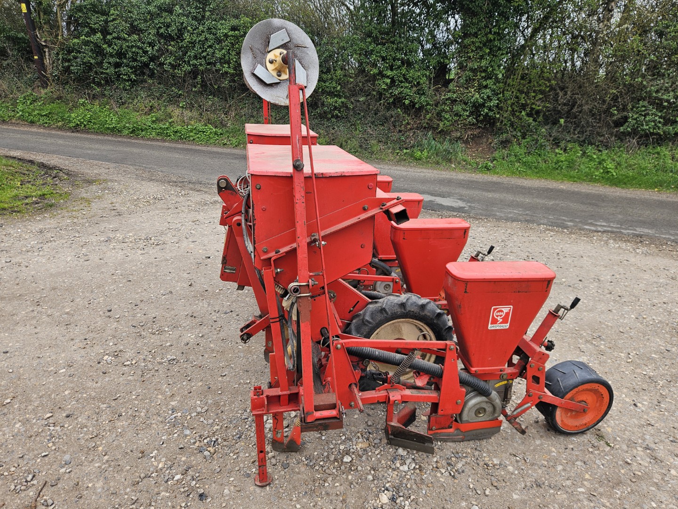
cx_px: 339
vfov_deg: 58.9
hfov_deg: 73.9
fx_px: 450
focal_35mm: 23
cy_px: 254
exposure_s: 1/100
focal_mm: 5.4
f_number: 1.8
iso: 25
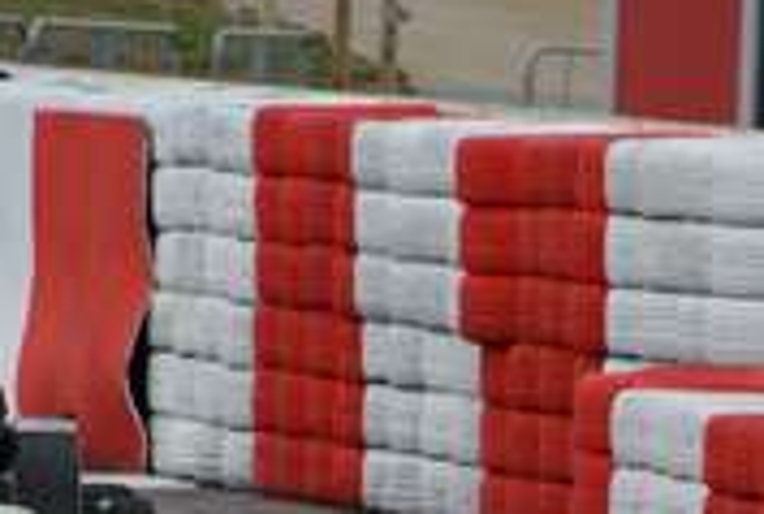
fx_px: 28808
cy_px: 1019
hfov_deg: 1.5
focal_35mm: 1354
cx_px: 781
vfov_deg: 1.0
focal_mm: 200
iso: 200
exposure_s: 1/500
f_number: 5.6
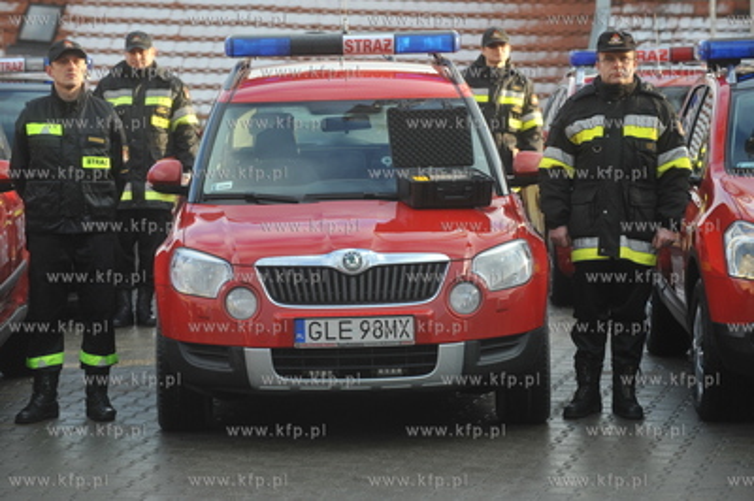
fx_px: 2930
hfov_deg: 14.7
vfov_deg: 9.8
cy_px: 250
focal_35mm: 140
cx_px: 377
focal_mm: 140
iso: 400
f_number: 5.6
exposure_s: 1/320
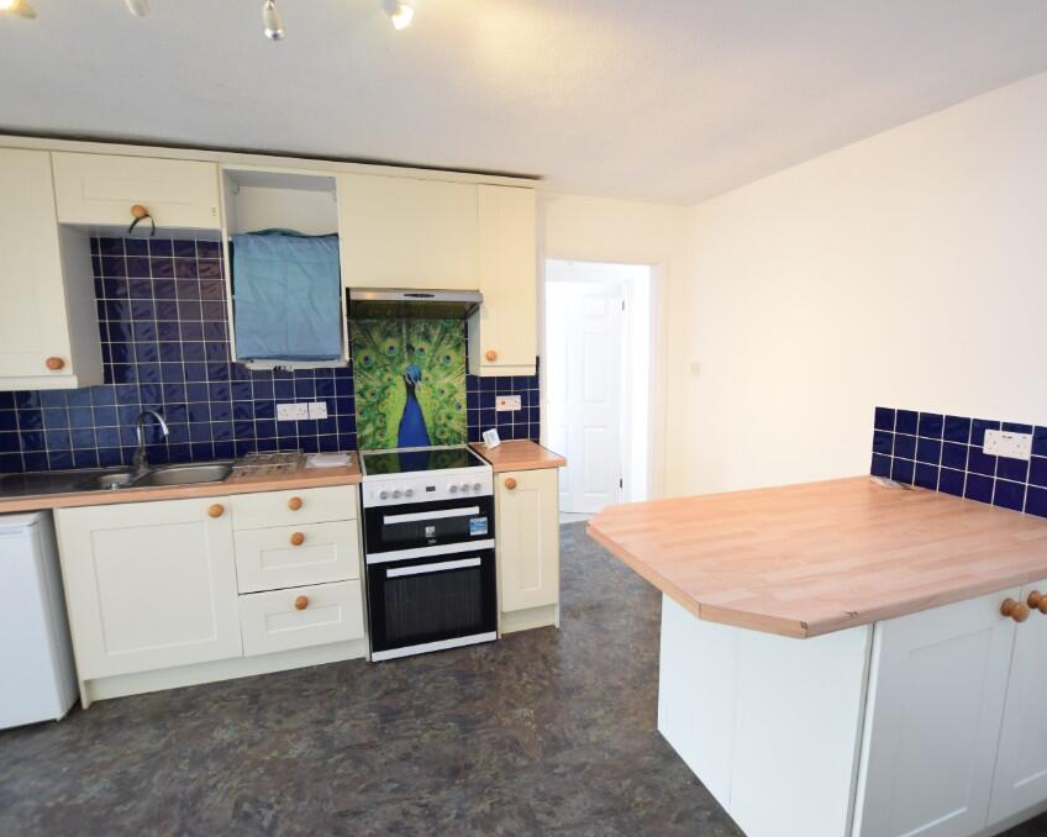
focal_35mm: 17
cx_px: 544
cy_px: 420
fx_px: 527
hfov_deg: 89.6
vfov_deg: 77.0
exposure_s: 1/4
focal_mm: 10
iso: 100
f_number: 3.5
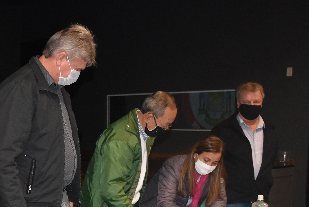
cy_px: 189
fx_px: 541
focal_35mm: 63
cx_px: 25
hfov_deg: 30.3
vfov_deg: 21.1
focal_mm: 20
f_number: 3.5
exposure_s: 1/60
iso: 1400
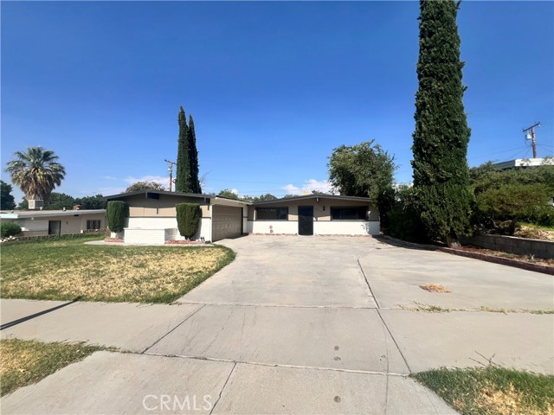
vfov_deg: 89.9
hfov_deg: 106.2
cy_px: 208
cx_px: 277
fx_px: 208
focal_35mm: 13
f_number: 1.8
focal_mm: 1.57
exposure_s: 1/2801
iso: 32
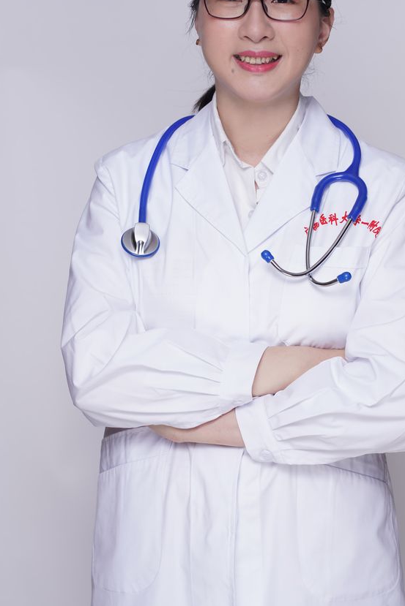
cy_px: 280
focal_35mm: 123
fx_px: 2075
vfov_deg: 16.6
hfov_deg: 11.1
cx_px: 255
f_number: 5.6
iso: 100
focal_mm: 85
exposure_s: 1/160
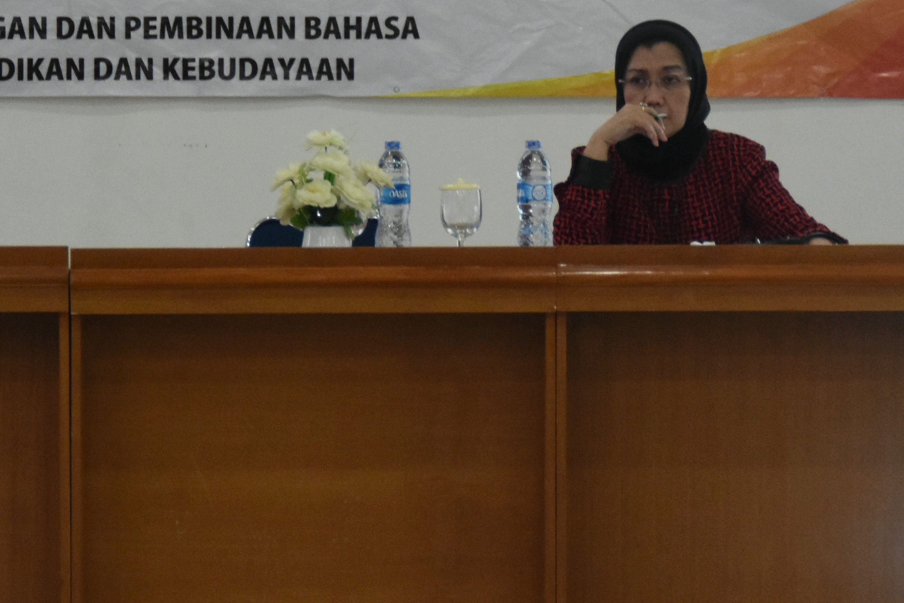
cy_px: -36
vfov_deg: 4.0
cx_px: 88
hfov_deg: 5.9
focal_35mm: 346
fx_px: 8692
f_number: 5.3
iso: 1800
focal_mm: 95
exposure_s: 1/60
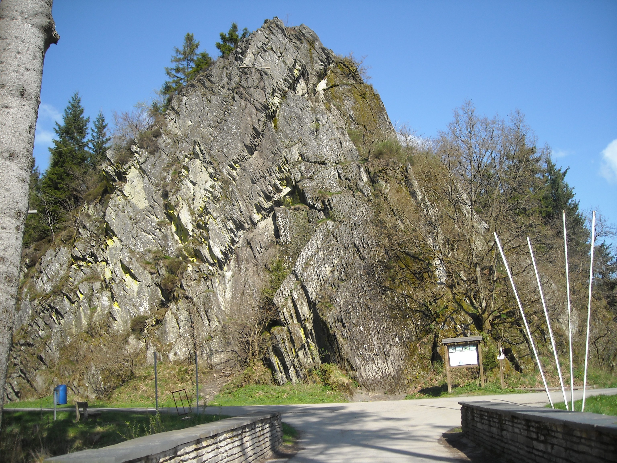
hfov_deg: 52.6
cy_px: 232
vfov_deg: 40.7
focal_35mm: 35
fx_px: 624
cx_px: 308
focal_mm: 5.7
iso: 64
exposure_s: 1/176
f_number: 5.6
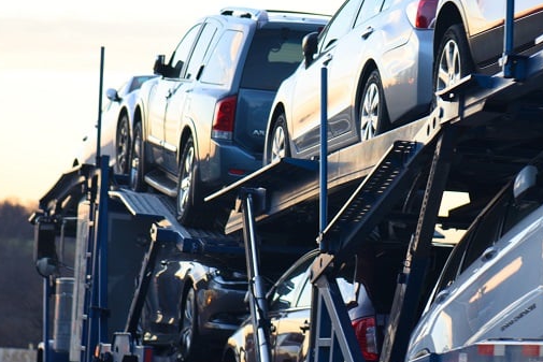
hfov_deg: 11.0
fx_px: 2821
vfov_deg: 7.3
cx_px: 402
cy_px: 176
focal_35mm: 187
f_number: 5
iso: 400
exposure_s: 1/100
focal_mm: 105
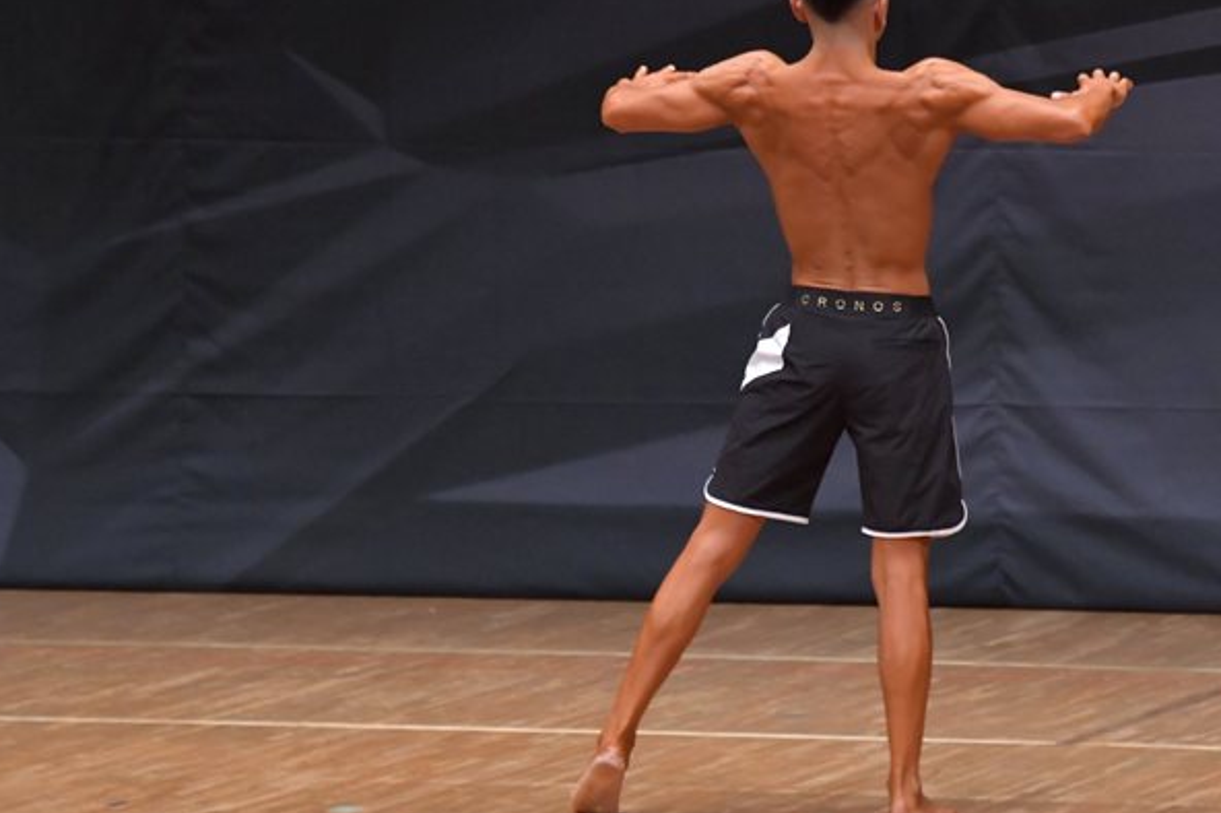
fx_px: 12643
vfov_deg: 3.7
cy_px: 322
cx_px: 667
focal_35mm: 373
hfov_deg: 5.5
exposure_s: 1/400
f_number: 5.6
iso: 6400
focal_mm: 190
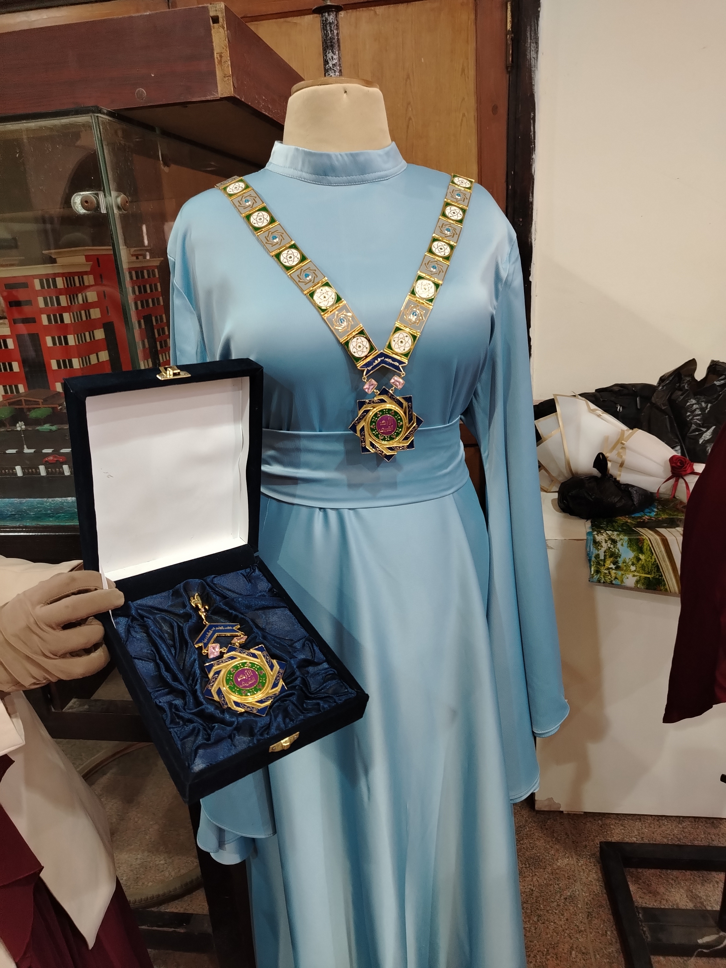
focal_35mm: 24
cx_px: 363
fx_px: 671
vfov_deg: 71.6
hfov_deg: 56.8
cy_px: 484
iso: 1064
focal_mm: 5.25
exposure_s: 1/30
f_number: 1.75
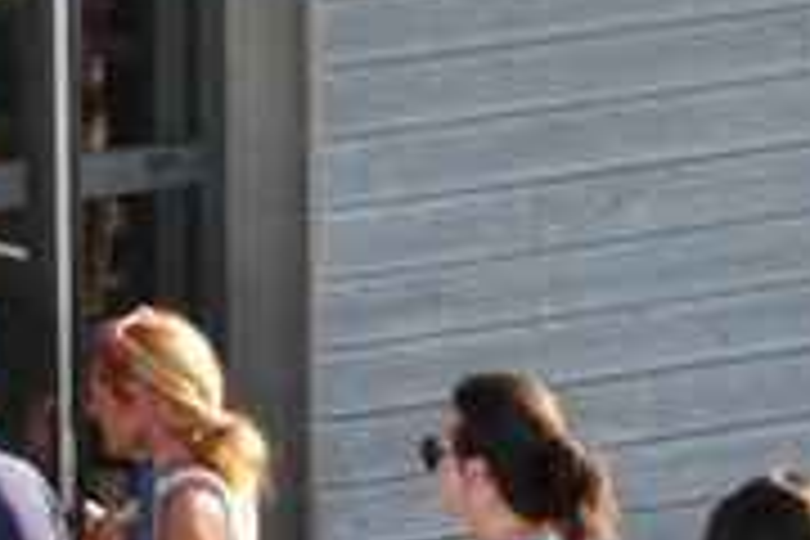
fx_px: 13745
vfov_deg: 2.2
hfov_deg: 3.4
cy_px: 842
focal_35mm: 611
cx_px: 72
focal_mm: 105
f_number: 9
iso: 400
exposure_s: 1/125
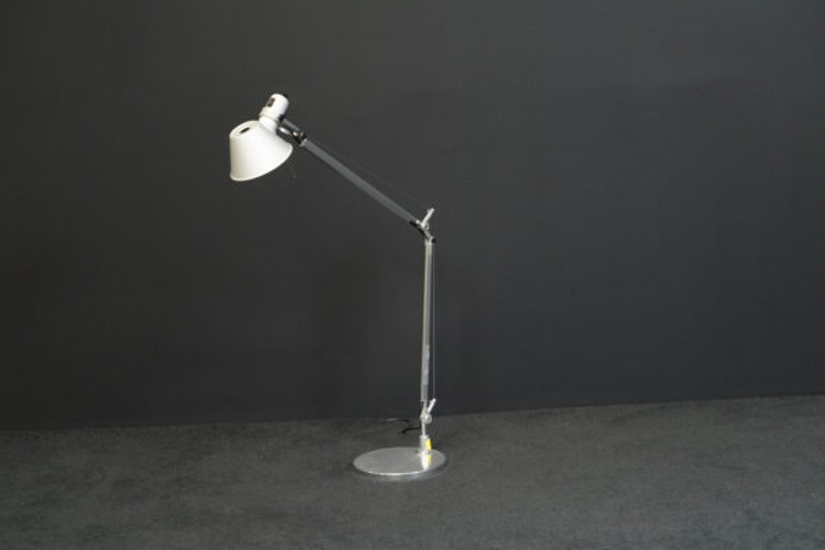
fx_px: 1444
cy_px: 275
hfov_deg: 31.9
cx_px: 412
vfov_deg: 21.6
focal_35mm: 63
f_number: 7.1
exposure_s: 1/125
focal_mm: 63
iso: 5000
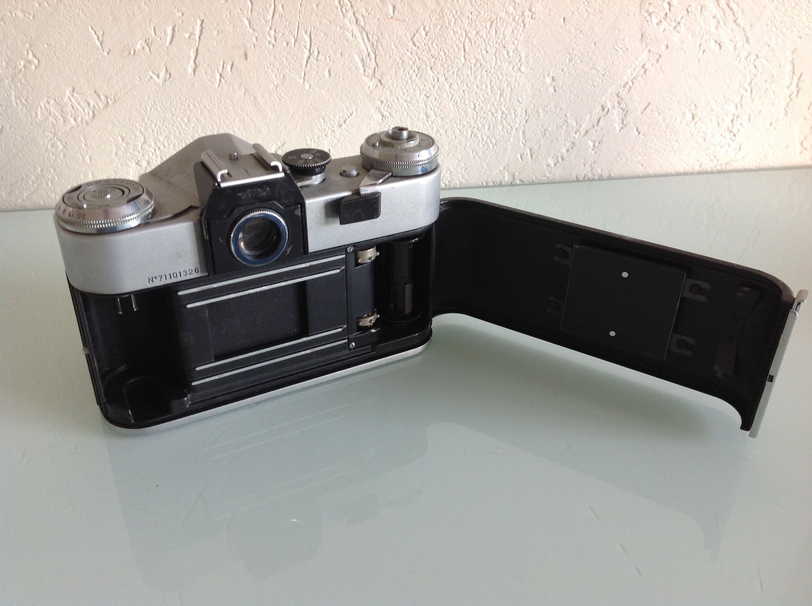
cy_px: 303
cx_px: 406
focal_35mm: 35
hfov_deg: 52.7
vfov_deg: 40.6
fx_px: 820
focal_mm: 4.28
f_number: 2.4
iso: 80
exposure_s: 1/15
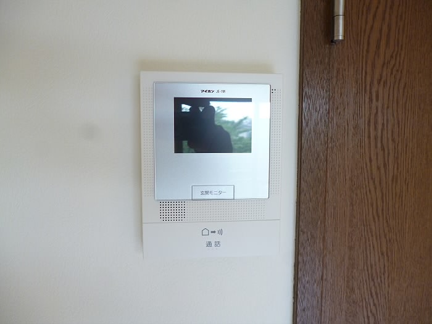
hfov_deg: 63.4
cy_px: 162
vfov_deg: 49.7
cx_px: 216
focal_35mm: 28
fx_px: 349
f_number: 3.1
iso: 250
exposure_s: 1/60
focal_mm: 5
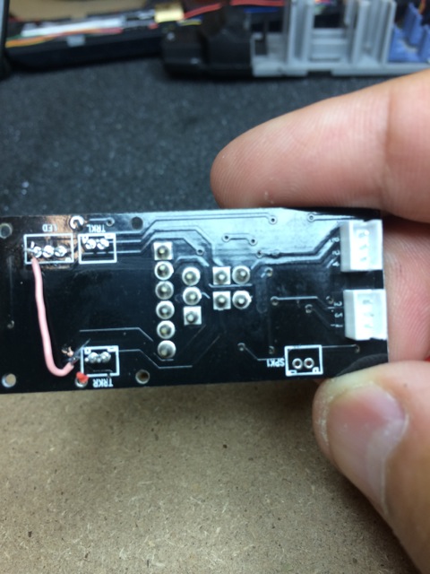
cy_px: 287
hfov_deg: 48.2
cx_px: 215
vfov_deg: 61.7
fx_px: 480
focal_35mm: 29
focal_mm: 4.15
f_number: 2.2
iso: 32
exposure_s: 1/33
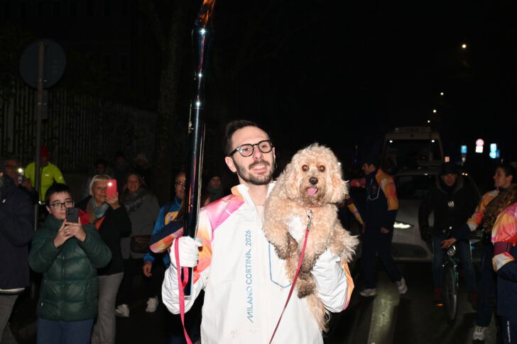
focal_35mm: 51
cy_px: 172
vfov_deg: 26.5
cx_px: 258
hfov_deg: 38.9
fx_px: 732
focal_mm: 51
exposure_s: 1/200
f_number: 7.1
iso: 1600
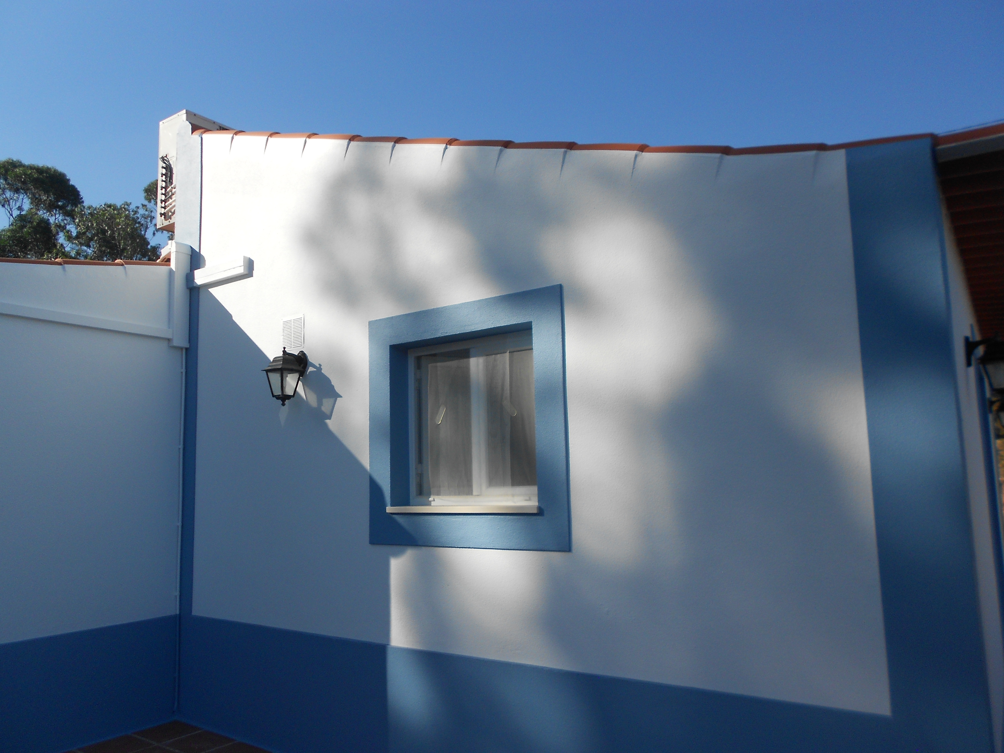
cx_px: 502
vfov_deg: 53.1
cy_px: 376
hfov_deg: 67.3
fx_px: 754
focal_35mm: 26
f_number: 3.2
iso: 80
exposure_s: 1/1000
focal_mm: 4.6
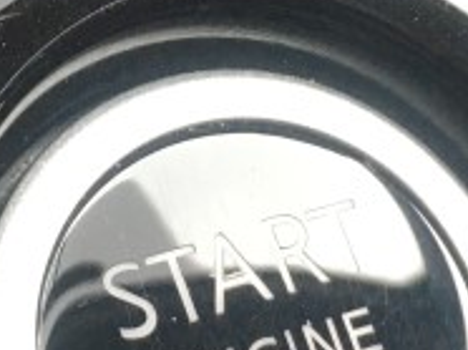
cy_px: 3
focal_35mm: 160
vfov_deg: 9.2
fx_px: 2160
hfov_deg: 12.3
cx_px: 148
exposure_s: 1/30
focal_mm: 4.15
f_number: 2.2
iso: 40
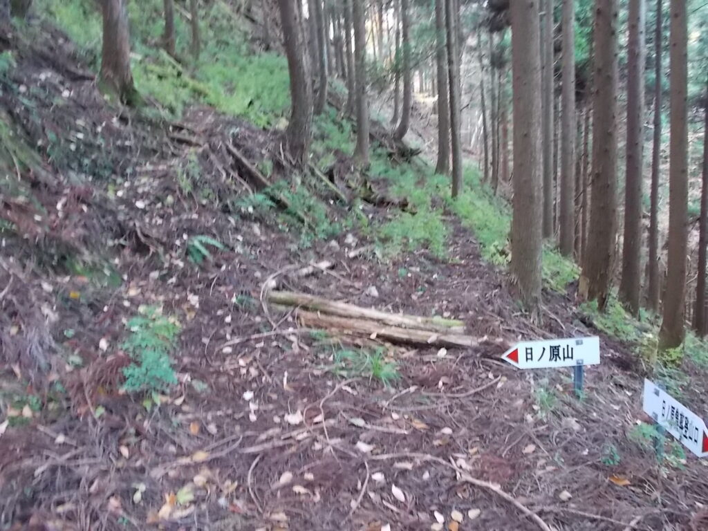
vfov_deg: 53.1
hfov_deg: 67.3
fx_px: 532
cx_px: 354
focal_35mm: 26
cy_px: 266
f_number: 3.2
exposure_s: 1/25
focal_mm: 4.6
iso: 320
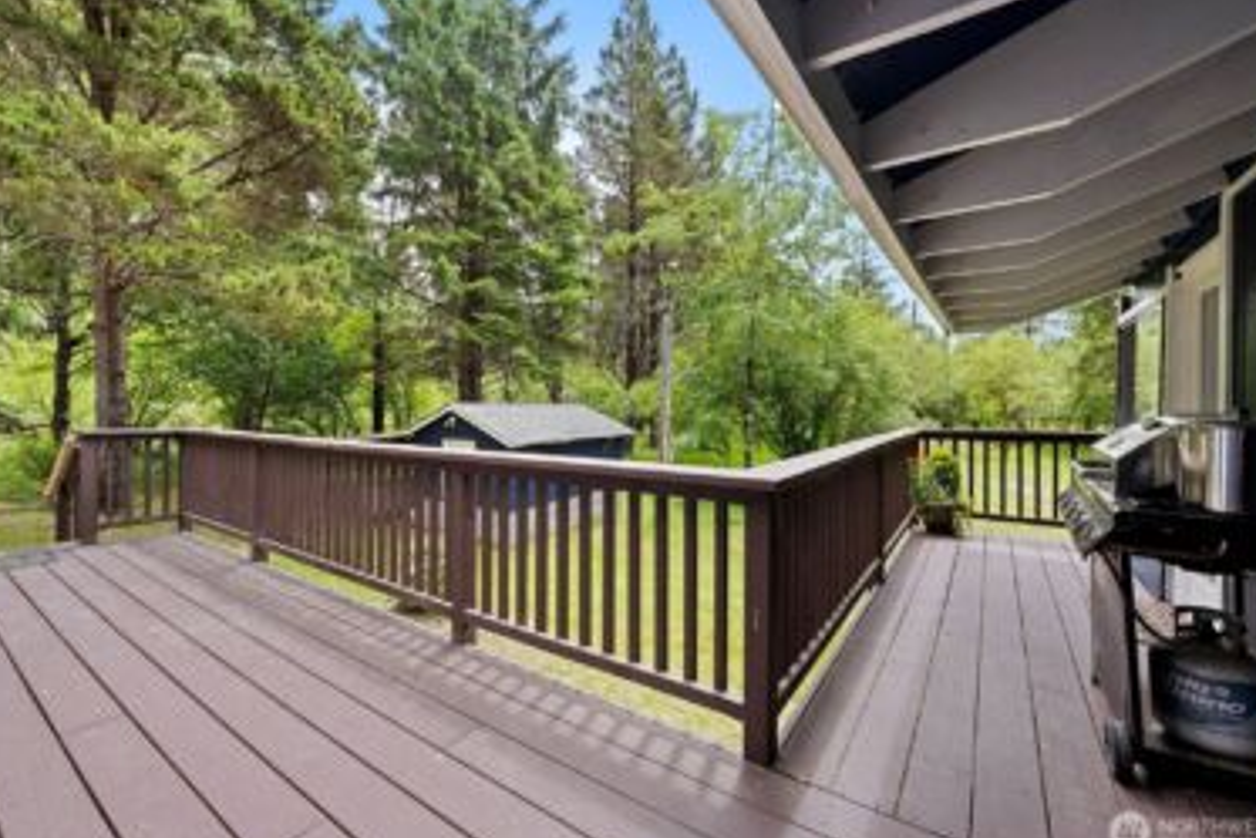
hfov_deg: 100.4
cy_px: 412
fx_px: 524
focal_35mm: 15
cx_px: 630
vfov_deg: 77.4
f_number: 5
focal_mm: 14
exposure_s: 1/200
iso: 200
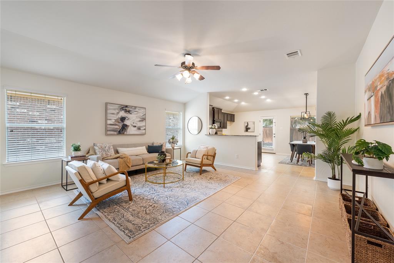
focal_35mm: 14
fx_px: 153
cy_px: 132
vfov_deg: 81.2
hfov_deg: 104.2
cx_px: 197
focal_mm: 14
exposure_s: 1/8
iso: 400
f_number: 8
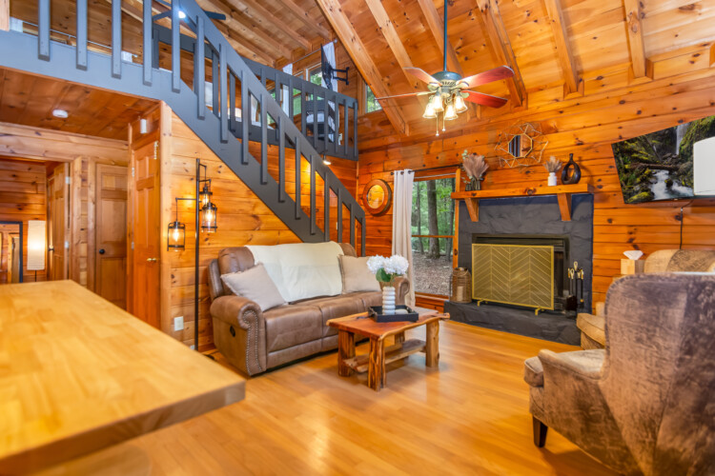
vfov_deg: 69.7
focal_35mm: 17
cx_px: 358
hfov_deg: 92.4
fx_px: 343
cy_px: 238
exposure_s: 1/60
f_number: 2.8
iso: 1000
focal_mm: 11.5
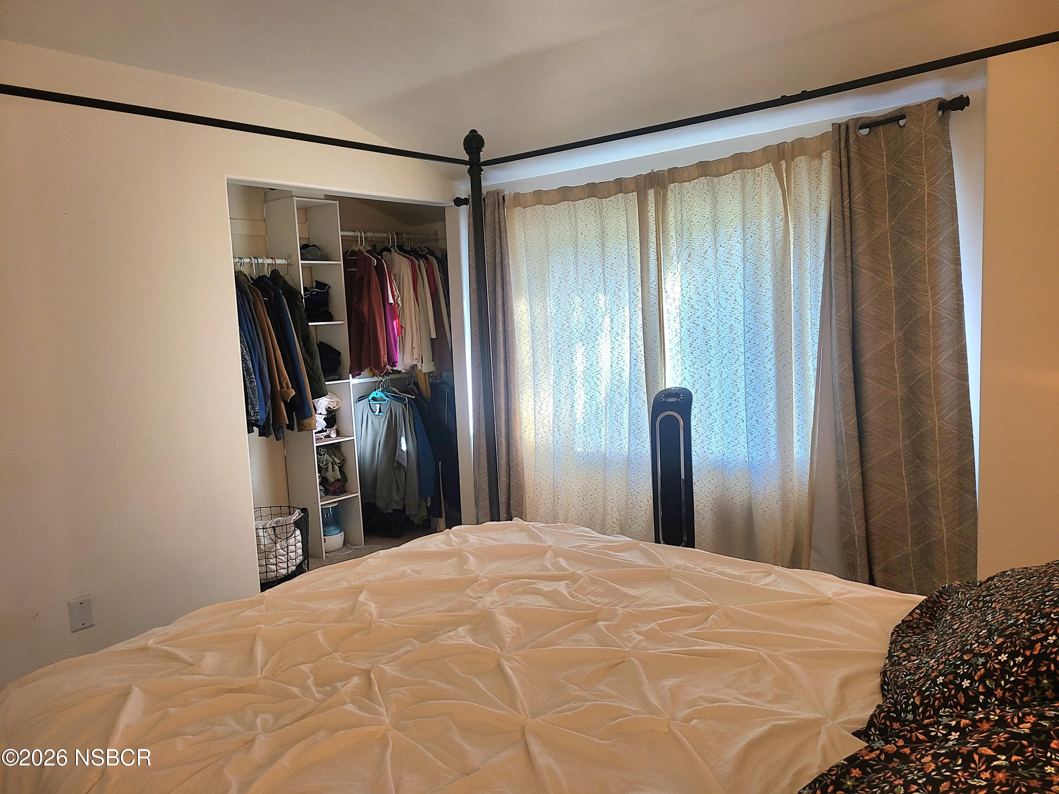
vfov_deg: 53.1
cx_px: 530
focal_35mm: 26
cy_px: 397
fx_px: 795
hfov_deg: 67.3
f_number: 1.8
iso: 100
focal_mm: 5.4
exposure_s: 1/60.2
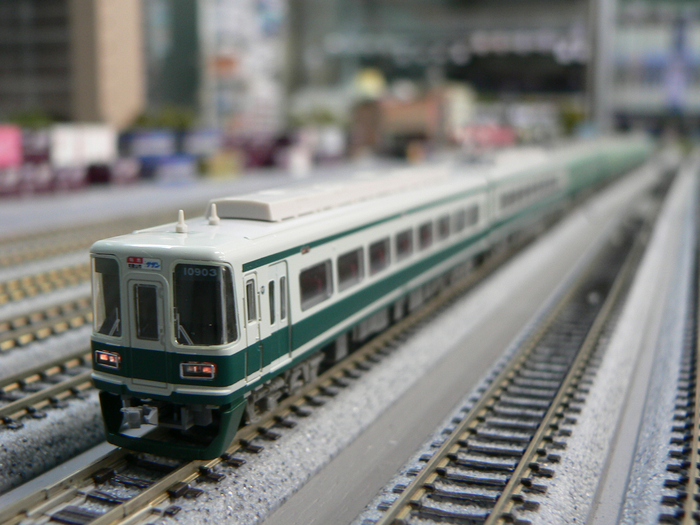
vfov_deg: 31.5
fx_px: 930
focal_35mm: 46
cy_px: 262
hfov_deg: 41.2
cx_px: 350
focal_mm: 7.6
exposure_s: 1/8
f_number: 2.8
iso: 100
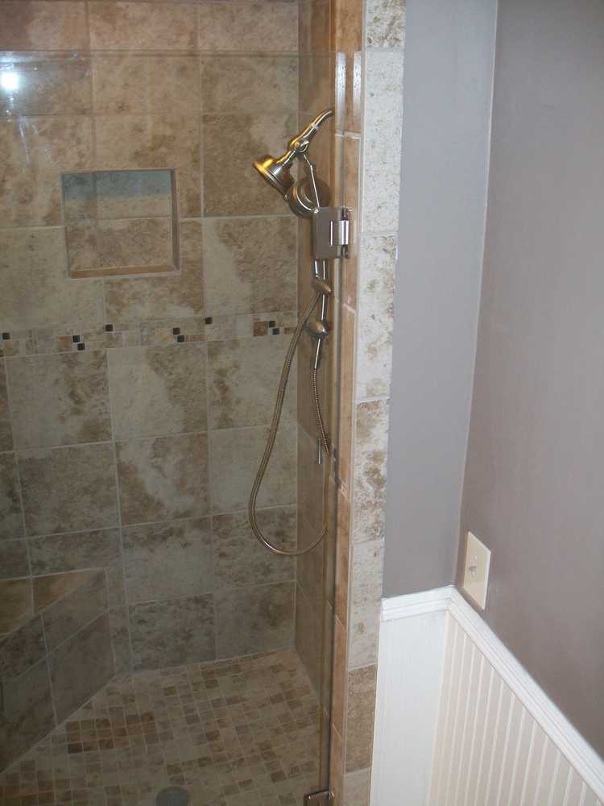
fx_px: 838
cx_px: 302
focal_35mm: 36
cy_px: 403
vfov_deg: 51.4
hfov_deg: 39.7
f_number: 2.7
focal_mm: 6
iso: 160
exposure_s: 1/30
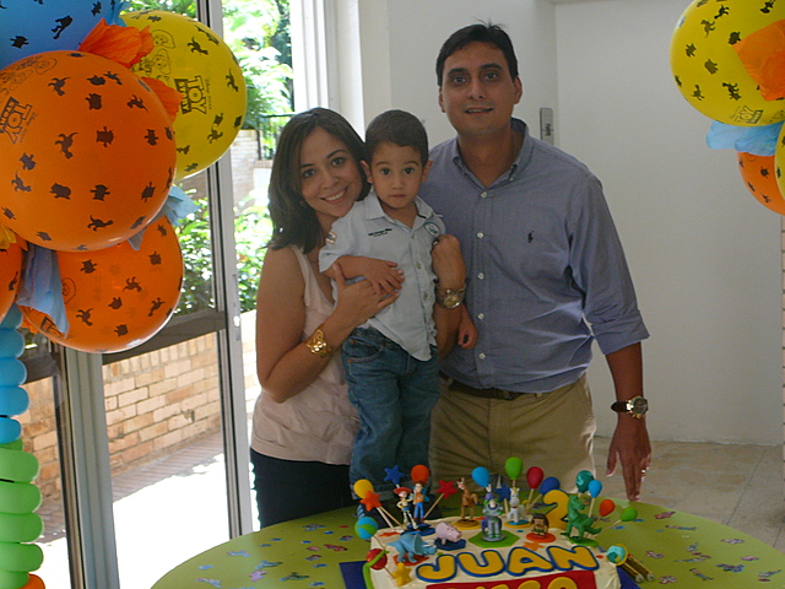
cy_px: 294
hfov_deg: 36.8
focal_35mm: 52
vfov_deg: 28.0
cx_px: 392
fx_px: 1179
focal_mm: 7.8
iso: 100
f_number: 3.4
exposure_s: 1/50
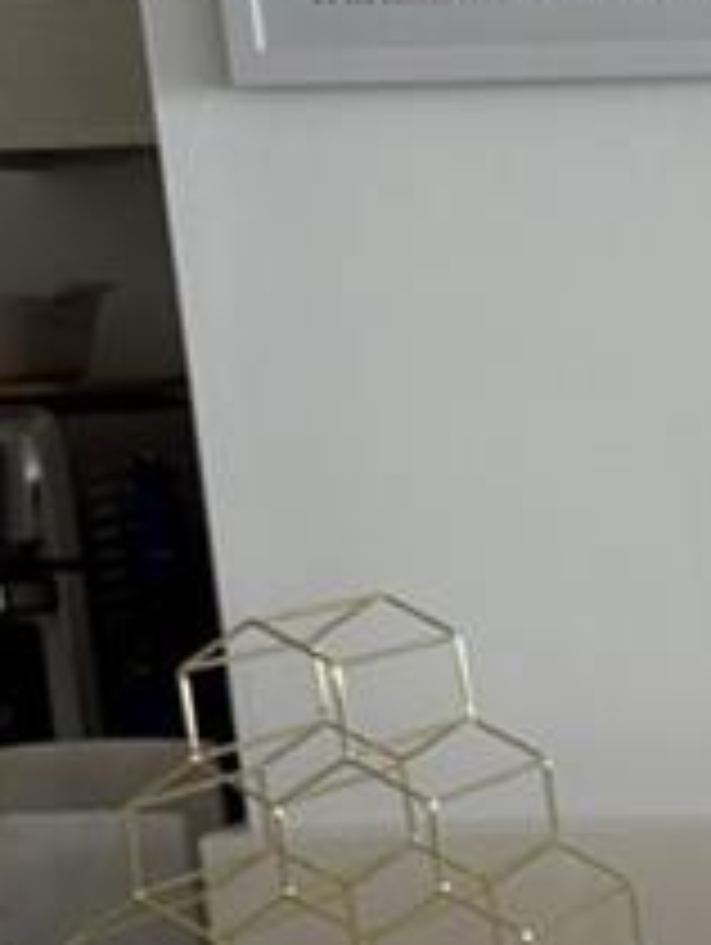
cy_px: 1336
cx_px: 1683
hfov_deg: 9.7
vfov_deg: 13.7
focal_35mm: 137
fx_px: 3744
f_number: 1.78
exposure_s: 1/121
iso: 160
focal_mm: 6.76
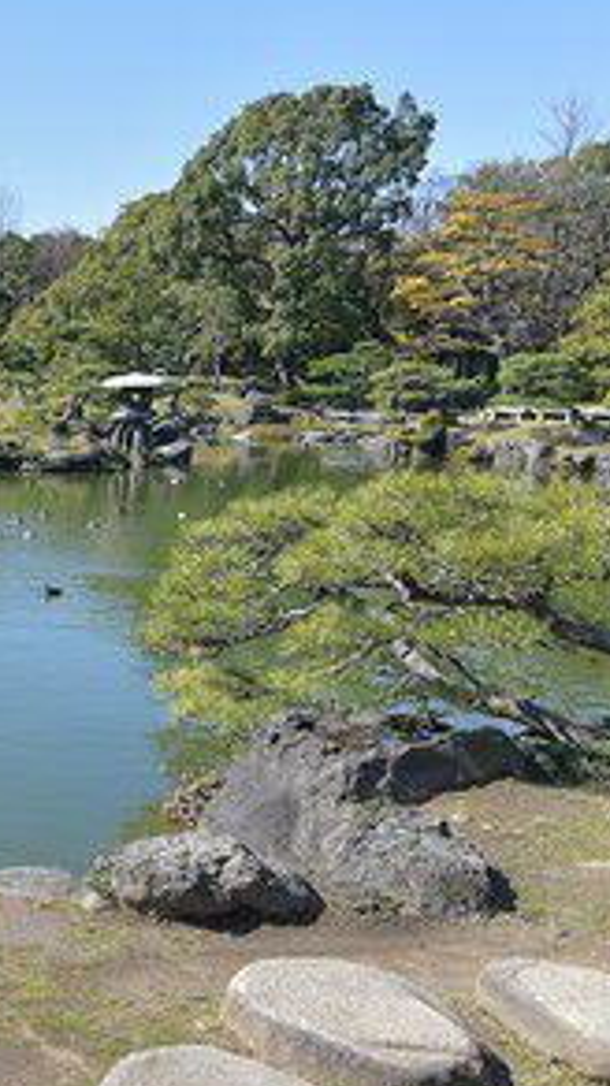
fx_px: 1238
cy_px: 660
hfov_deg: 21.2
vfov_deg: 47.1
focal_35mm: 43
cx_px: -405
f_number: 8
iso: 400
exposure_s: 1/500
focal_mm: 20
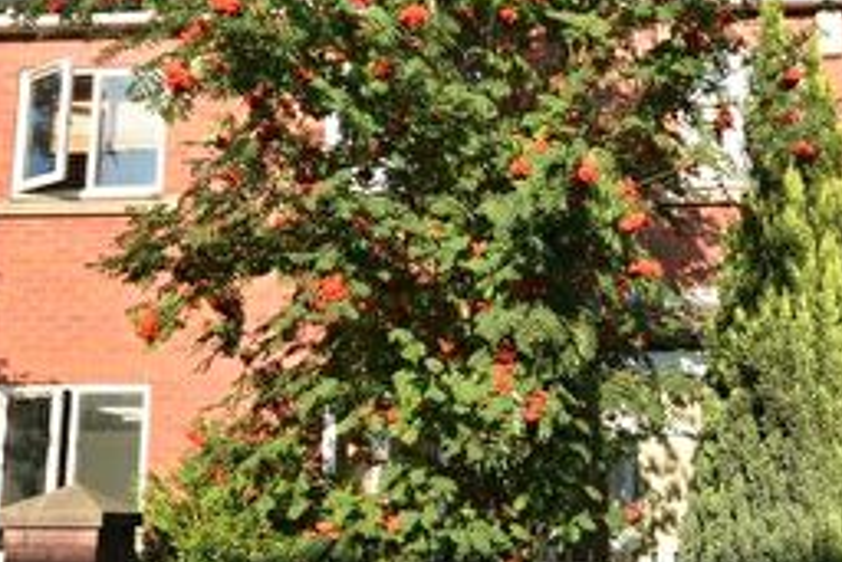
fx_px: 959
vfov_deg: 32.5
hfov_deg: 47.2
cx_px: 487
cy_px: 365
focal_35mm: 41
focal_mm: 10
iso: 100
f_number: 6.3
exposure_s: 1/160
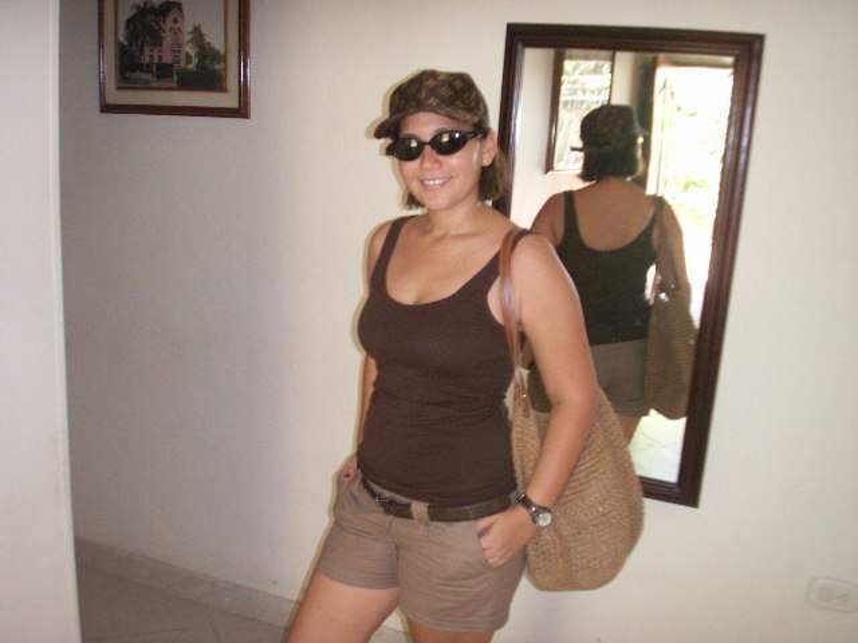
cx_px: 429
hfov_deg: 50.1
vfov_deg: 38.7
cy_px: 322
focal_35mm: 37
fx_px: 917
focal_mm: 7.7
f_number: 3.5
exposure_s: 1/40
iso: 160
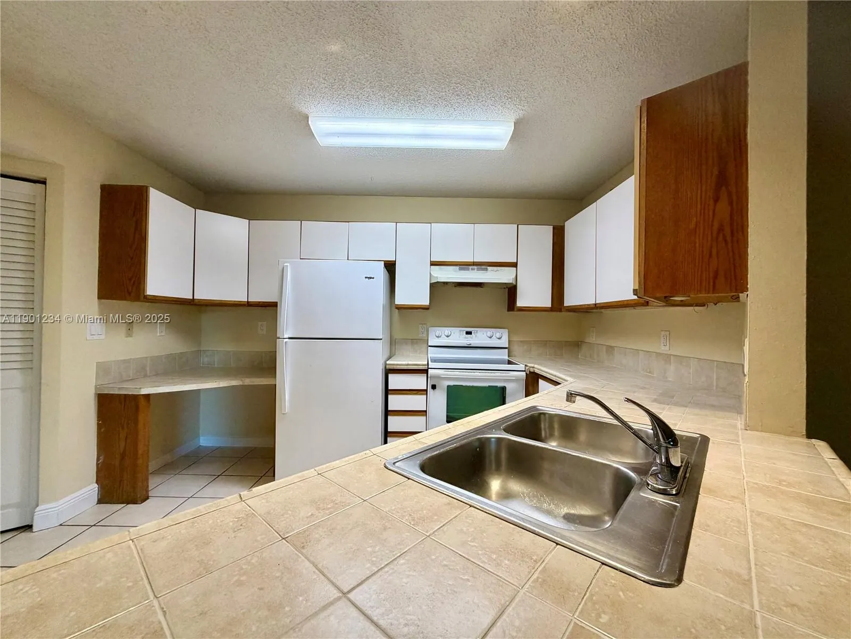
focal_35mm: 14
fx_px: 344
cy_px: 320
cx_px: 426
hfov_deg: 102.1
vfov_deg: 85.7
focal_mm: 2.22
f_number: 2.2
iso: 160
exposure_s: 1/60
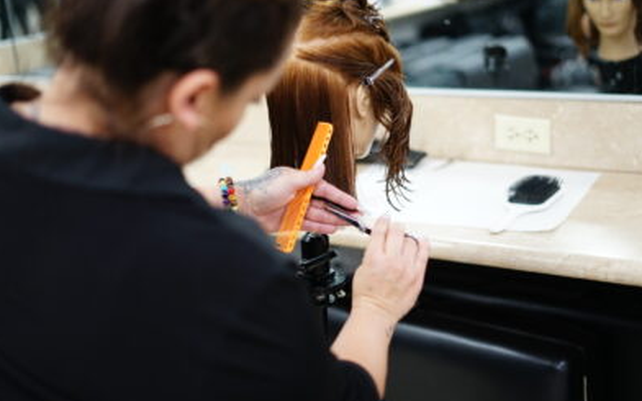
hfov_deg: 38.9
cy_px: 199
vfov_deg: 24.9
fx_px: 910
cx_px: 319
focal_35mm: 52
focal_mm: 50
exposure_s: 1/80
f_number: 1.8
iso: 500
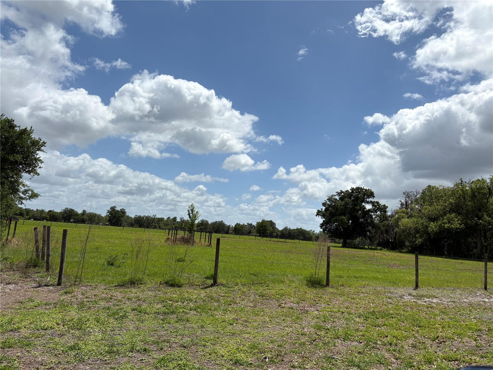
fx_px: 370
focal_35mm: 26
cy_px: 185
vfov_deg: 53.1
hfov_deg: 67.3
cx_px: 246
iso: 50
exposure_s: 1/8850
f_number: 1.6
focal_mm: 5.96
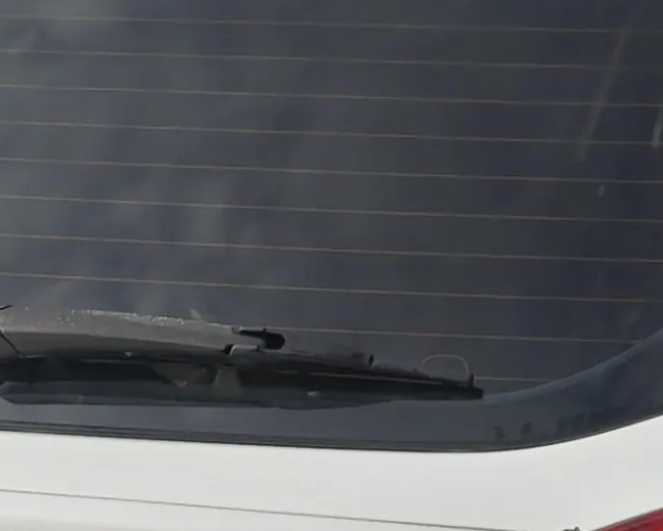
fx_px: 5222
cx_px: 890
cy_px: 676
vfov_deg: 5.8
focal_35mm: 266
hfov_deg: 7.2
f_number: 2
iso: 50
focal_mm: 8.72
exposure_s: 1/2529
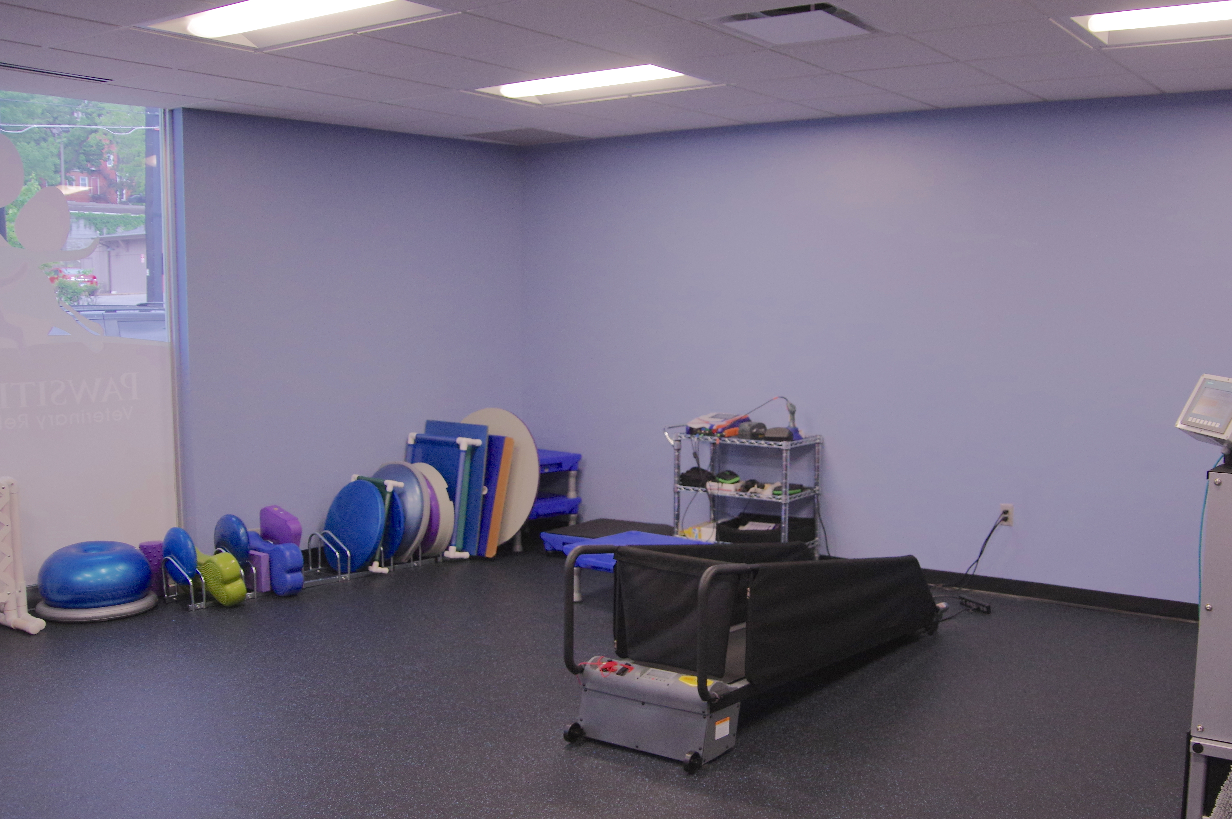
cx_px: 707
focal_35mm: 34
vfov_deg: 38.8
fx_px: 1162
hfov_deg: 55.6
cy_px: 435
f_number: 3.5
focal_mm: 18
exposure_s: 1/200
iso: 800
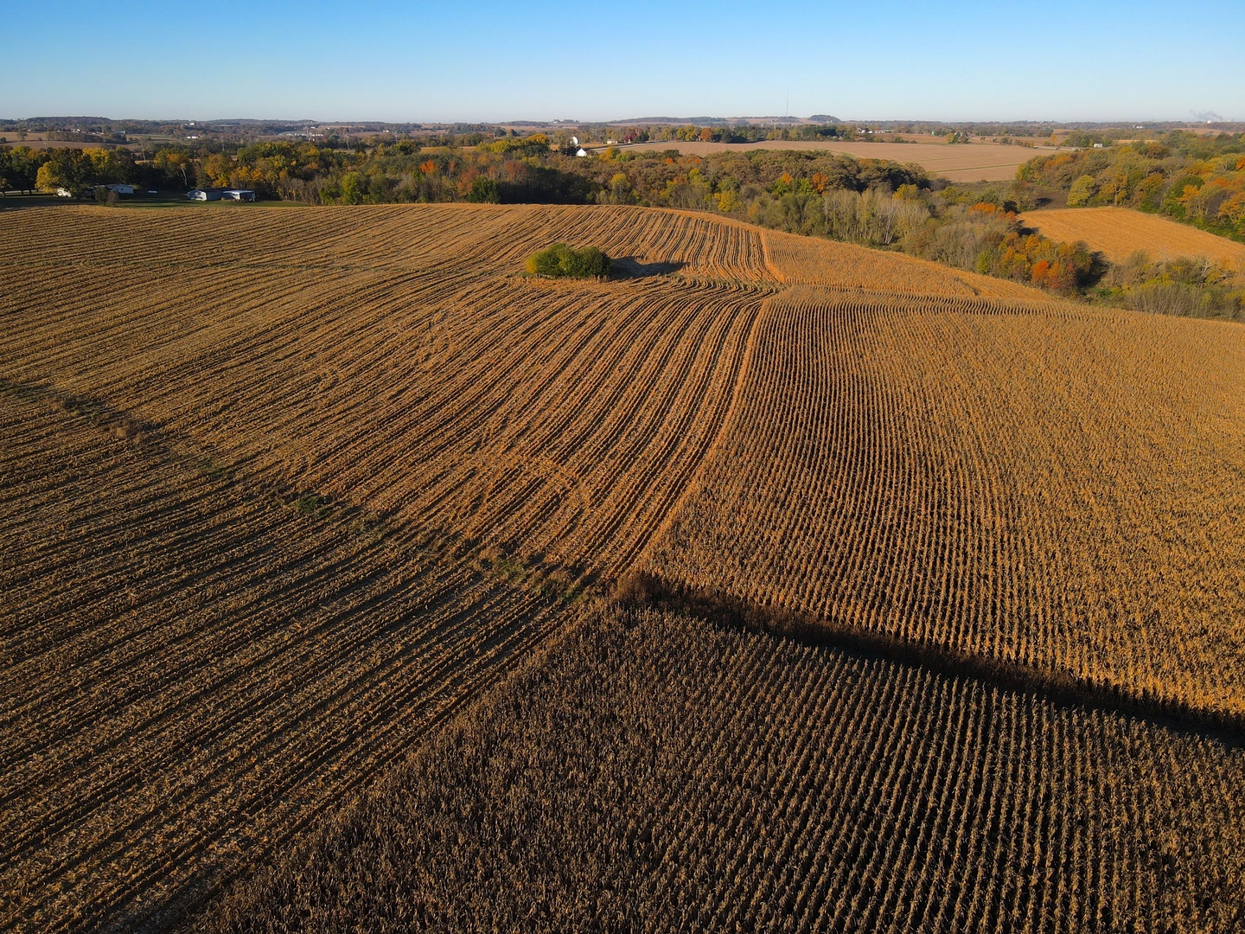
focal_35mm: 24
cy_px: 467
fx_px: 863
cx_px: 622
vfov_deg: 56.8
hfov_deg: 71.6
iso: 100
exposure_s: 1/500
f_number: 2.8
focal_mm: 4.5
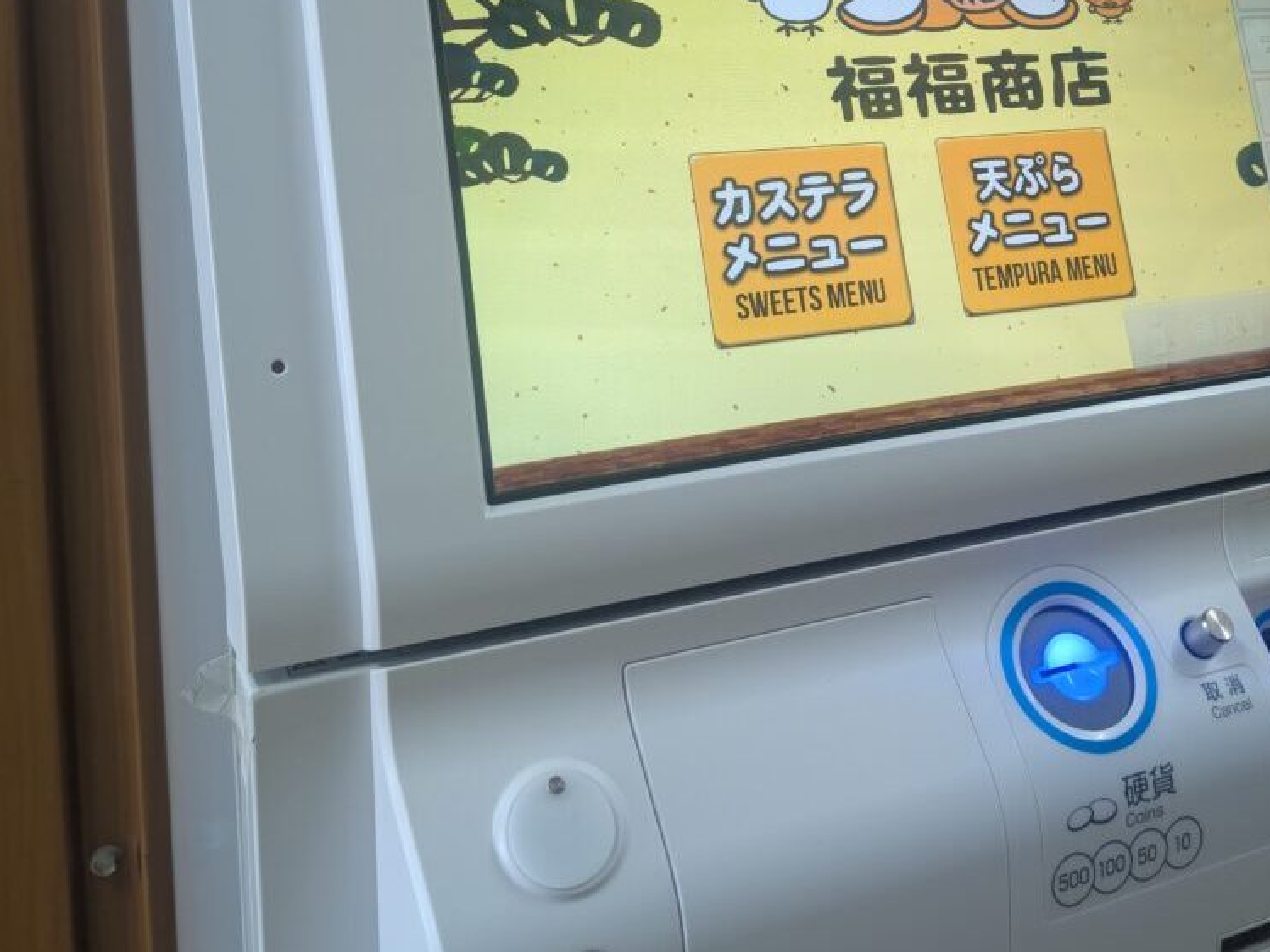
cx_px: 817
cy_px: 171
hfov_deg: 45.3
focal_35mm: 41
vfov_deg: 33.9
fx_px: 1504
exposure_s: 1/229
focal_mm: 6.9
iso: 267
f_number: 1.68
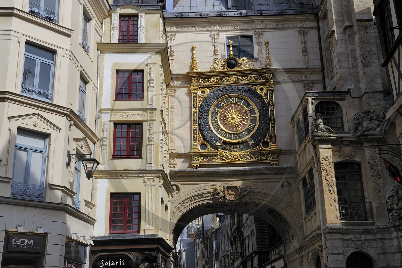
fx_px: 469
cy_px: 134
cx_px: 201
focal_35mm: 42
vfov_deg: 31.9
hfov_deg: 46.4
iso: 200
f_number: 14
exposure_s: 1/200
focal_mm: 42
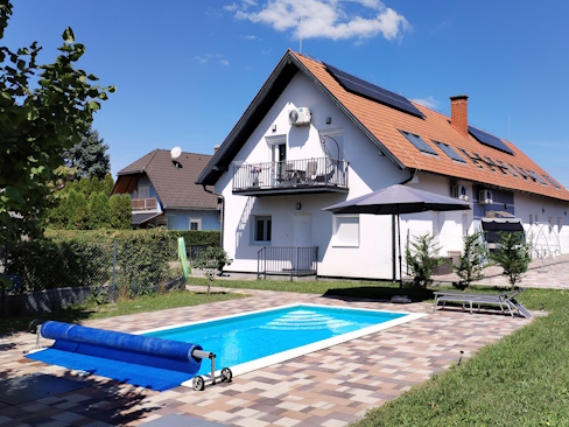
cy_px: 178
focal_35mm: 38
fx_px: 625
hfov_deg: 48.6
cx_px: 346
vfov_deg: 37.6
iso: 100
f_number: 1.8
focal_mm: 4.75
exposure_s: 1/1882
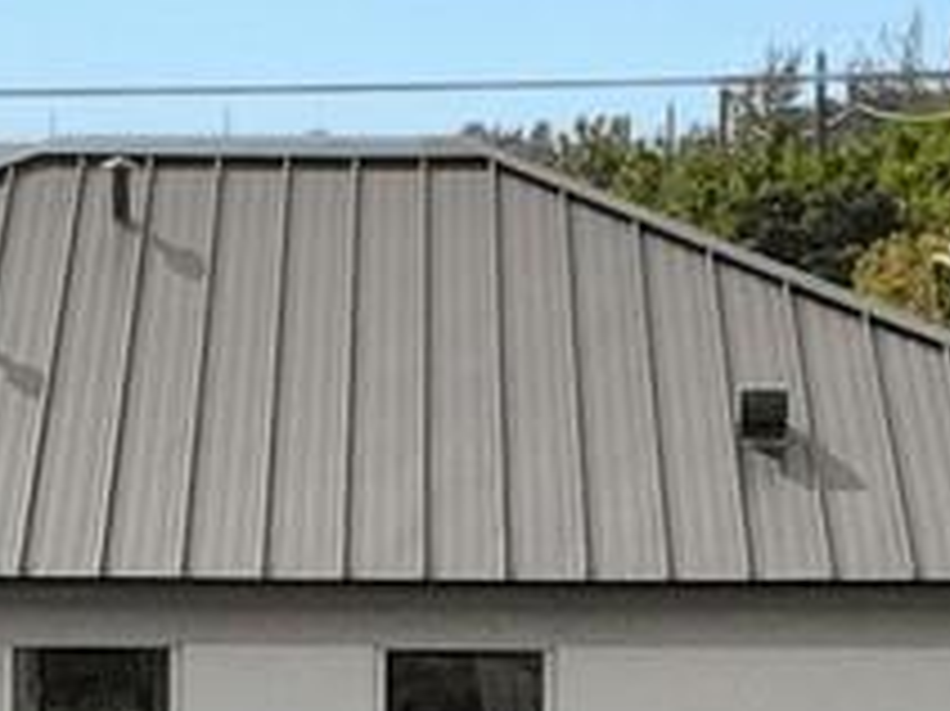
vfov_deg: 8.0
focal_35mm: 182
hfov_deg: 10.9
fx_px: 4992
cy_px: 956
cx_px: 302
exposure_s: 1/2627
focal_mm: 4.5
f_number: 2.8
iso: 111
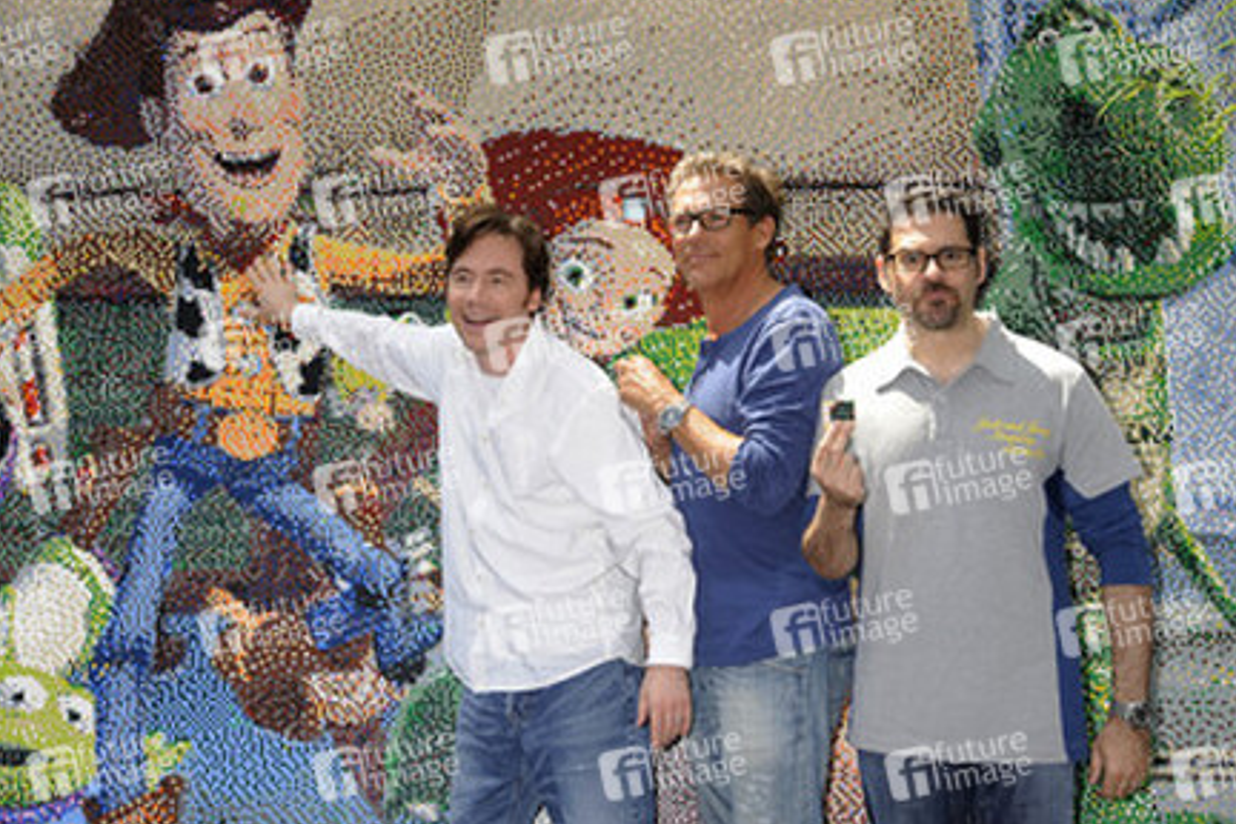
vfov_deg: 18.7
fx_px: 2506
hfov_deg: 27.7
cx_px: 597
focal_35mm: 73
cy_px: 409
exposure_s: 1/250
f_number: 7.1
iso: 320
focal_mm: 70
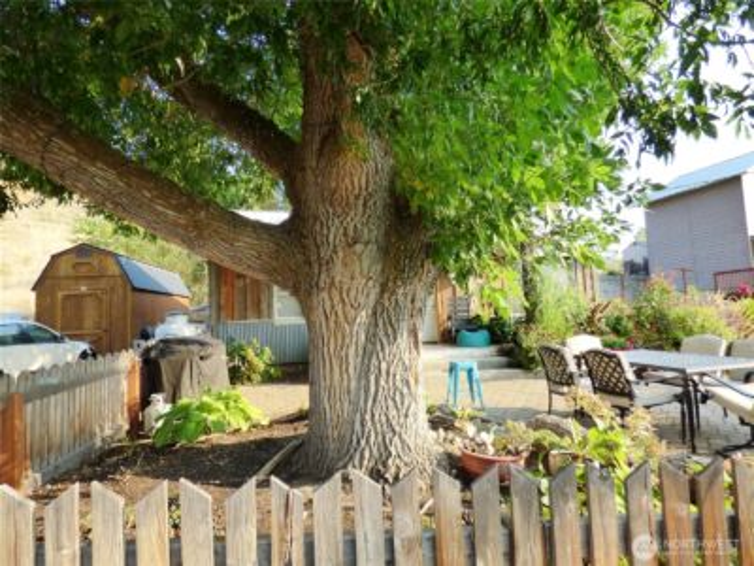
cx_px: 377
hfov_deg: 81.7
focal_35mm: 20
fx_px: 436
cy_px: 283
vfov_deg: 66.0
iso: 200
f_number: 2.8
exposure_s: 1/400
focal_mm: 3.58
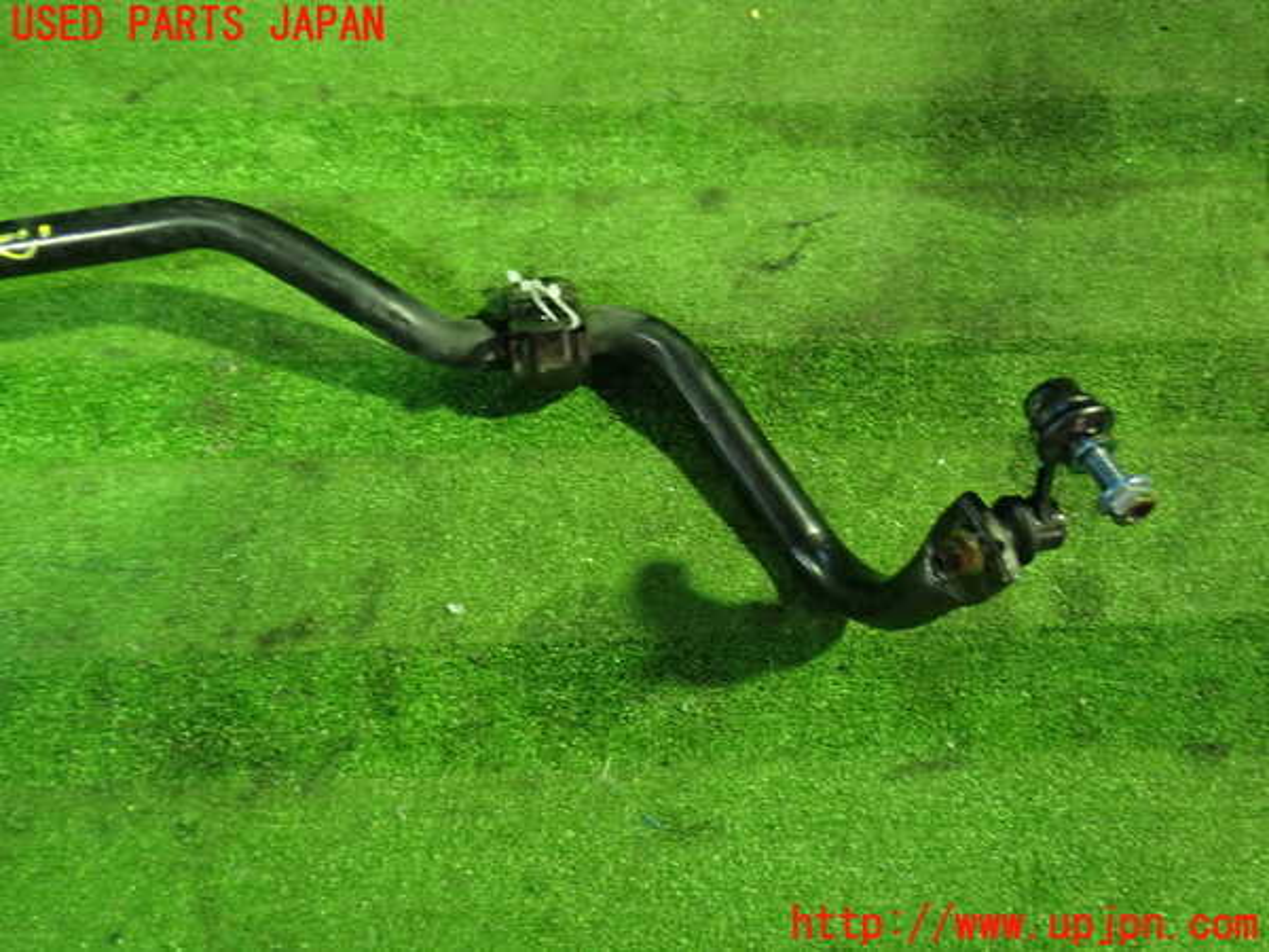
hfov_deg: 60.0
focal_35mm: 30
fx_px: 1100
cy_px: 476
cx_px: 634
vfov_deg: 46.8
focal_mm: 5.4
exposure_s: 1/25
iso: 800
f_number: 2.3
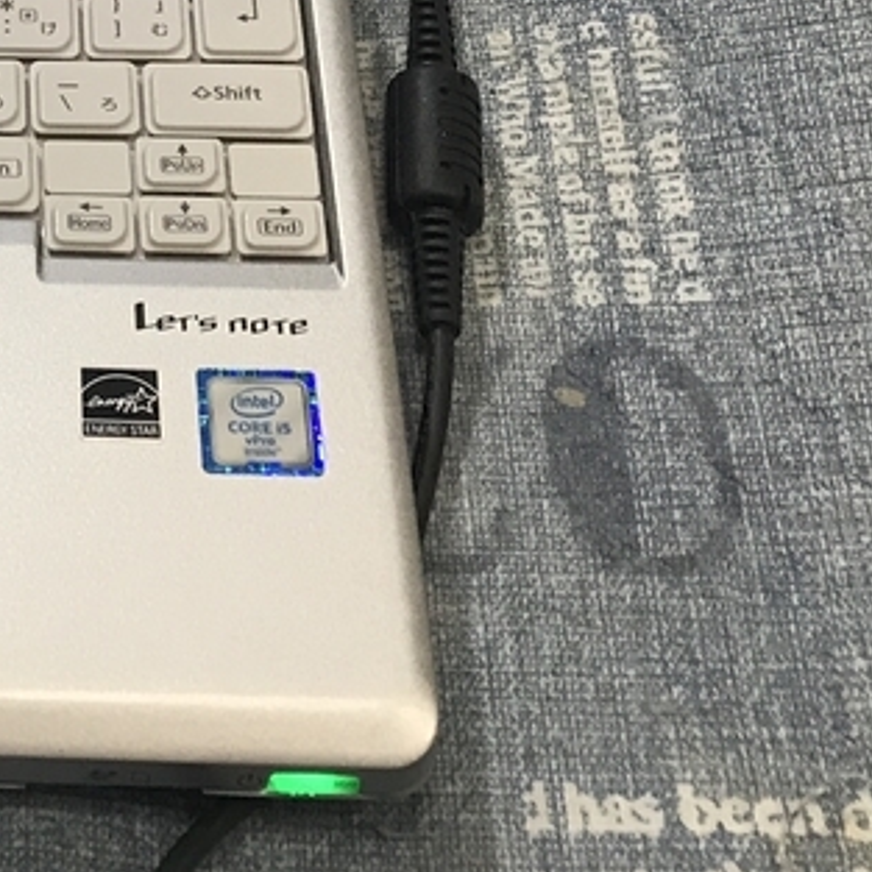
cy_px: -215
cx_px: -281
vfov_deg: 17.3
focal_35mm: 95
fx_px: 2707
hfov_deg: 17.1
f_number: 1.8
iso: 32
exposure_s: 1/33
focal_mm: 3.99
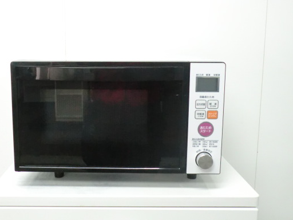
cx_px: 116
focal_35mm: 40
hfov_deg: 46.5
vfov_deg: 35.9
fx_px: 339
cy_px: 91
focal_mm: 5.8
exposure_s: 1/60
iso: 800
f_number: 3.5
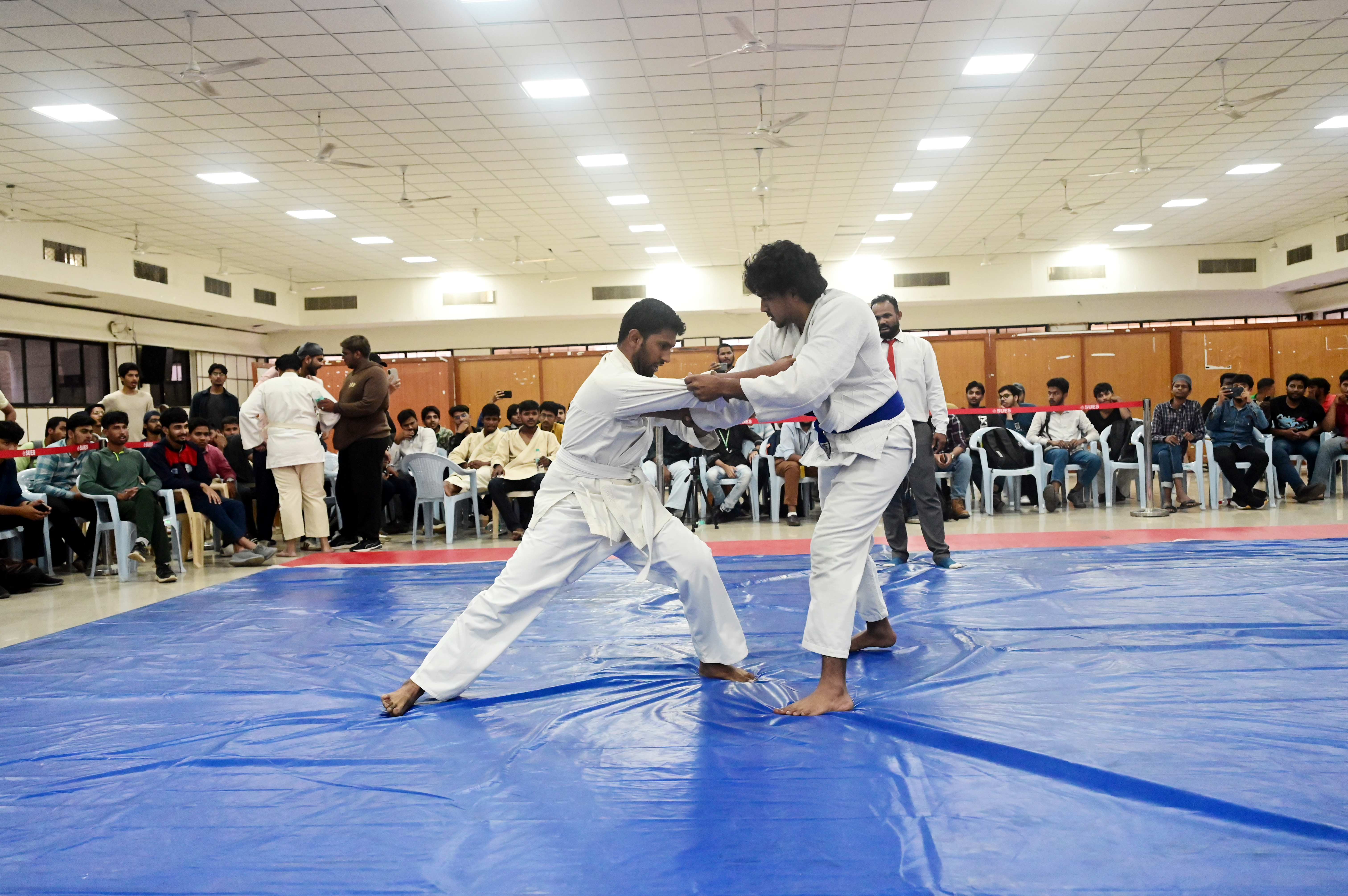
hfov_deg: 56.5
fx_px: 1254
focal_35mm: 34
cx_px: 674
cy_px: 448
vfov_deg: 39.4
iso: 8000
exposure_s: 1/400
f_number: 4
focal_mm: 33.5
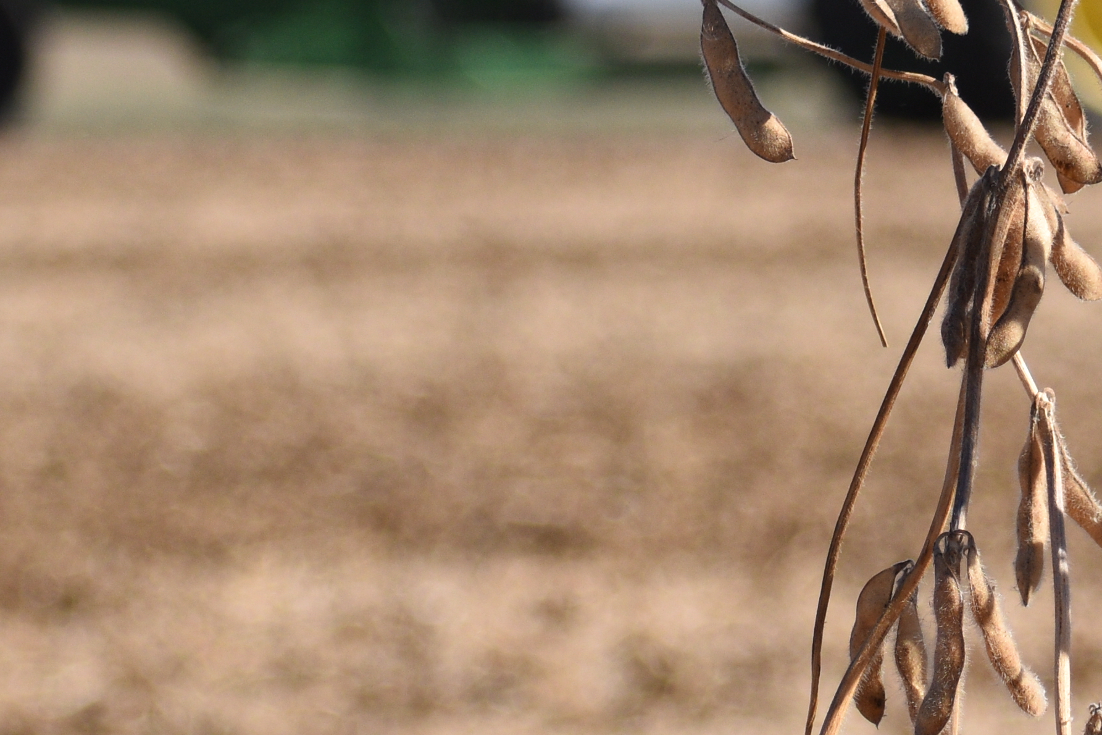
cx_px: 713
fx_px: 10805
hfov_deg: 5.8
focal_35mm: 353
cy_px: 348
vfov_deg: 3.9
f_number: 4.5
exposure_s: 1/2000
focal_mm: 70
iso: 250
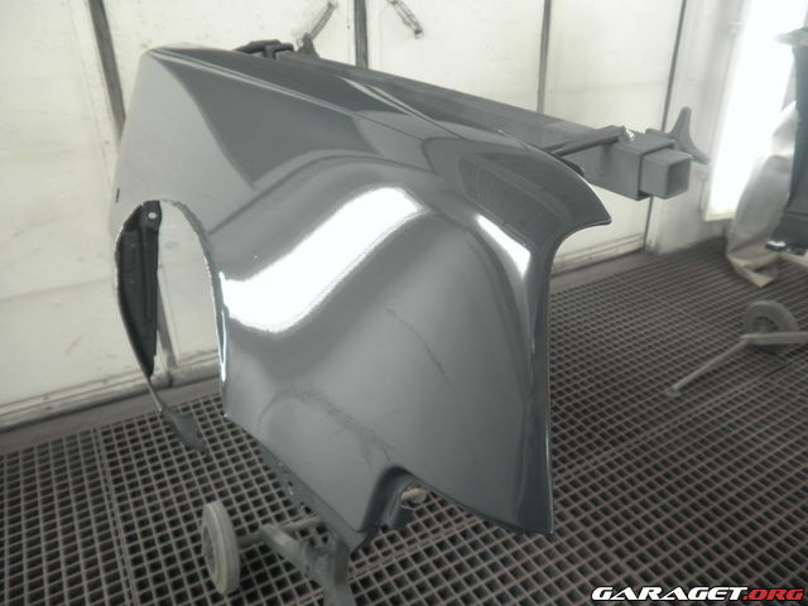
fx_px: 607
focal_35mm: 26
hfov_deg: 67.3
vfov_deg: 53.1
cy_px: 303
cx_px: 404
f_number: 2.6
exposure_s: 1/25
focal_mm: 4.65
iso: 160
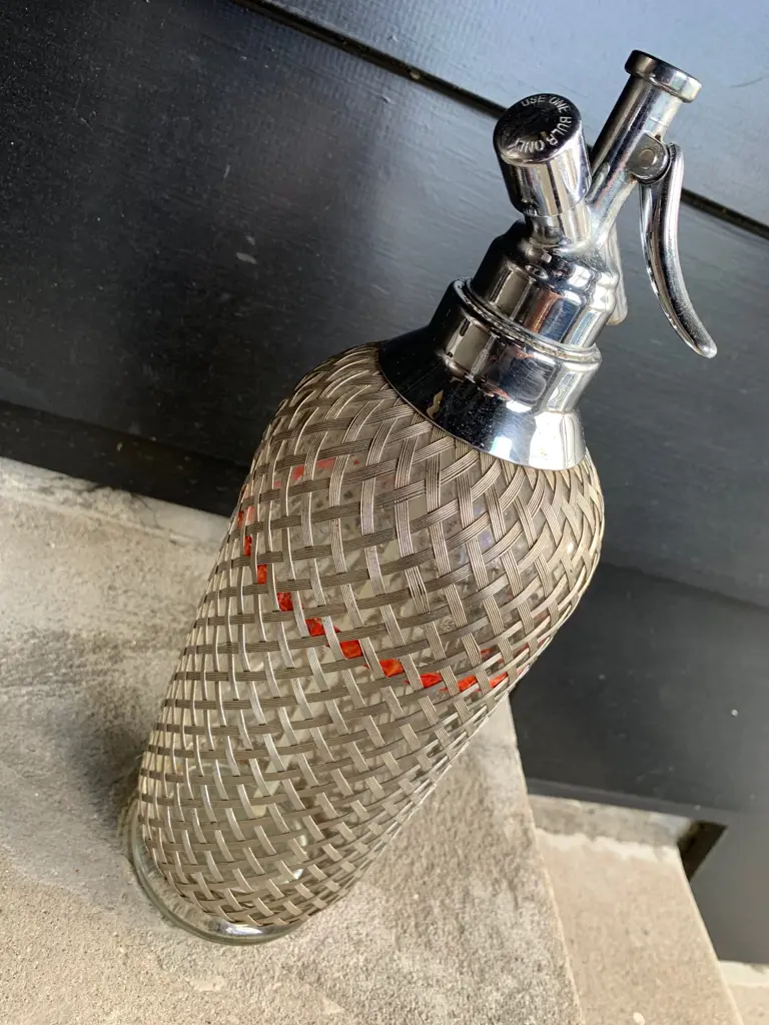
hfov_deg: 53.1
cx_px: 384
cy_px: 512
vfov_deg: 67.3
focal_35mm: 26
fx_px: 770
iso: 64
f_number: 1.8
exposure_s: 1/121
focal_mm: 4.25
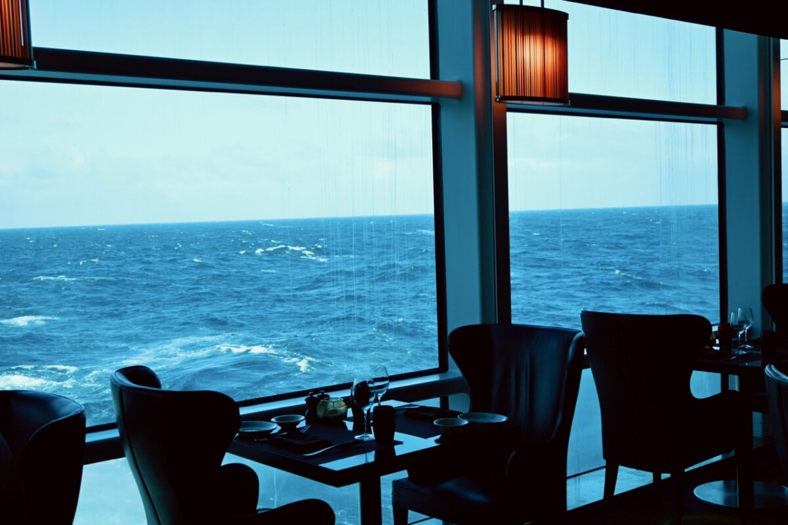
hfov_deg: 47.2
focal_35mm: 41
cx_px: 394
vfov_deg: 32.4
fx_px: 903
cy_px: 262
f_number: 4.5
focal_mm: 27.5
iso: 220
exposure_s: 1/250
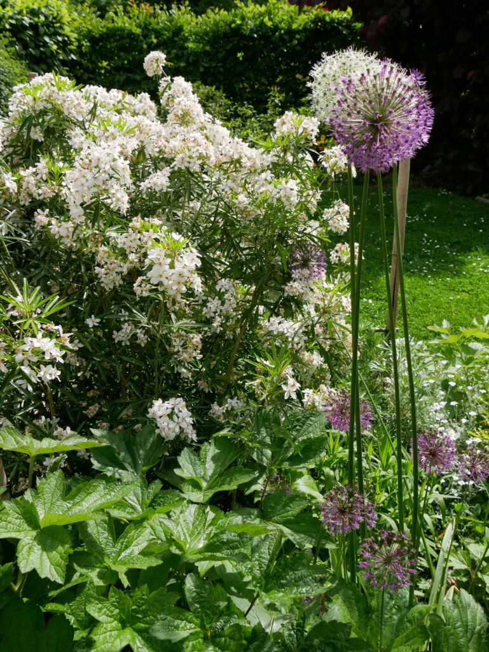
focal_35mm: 30
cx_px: 244
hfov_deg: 46.8
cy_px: 326
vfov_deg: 59.9
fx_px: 565
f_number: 6.3
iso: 200
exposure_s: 1/320
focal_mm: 15
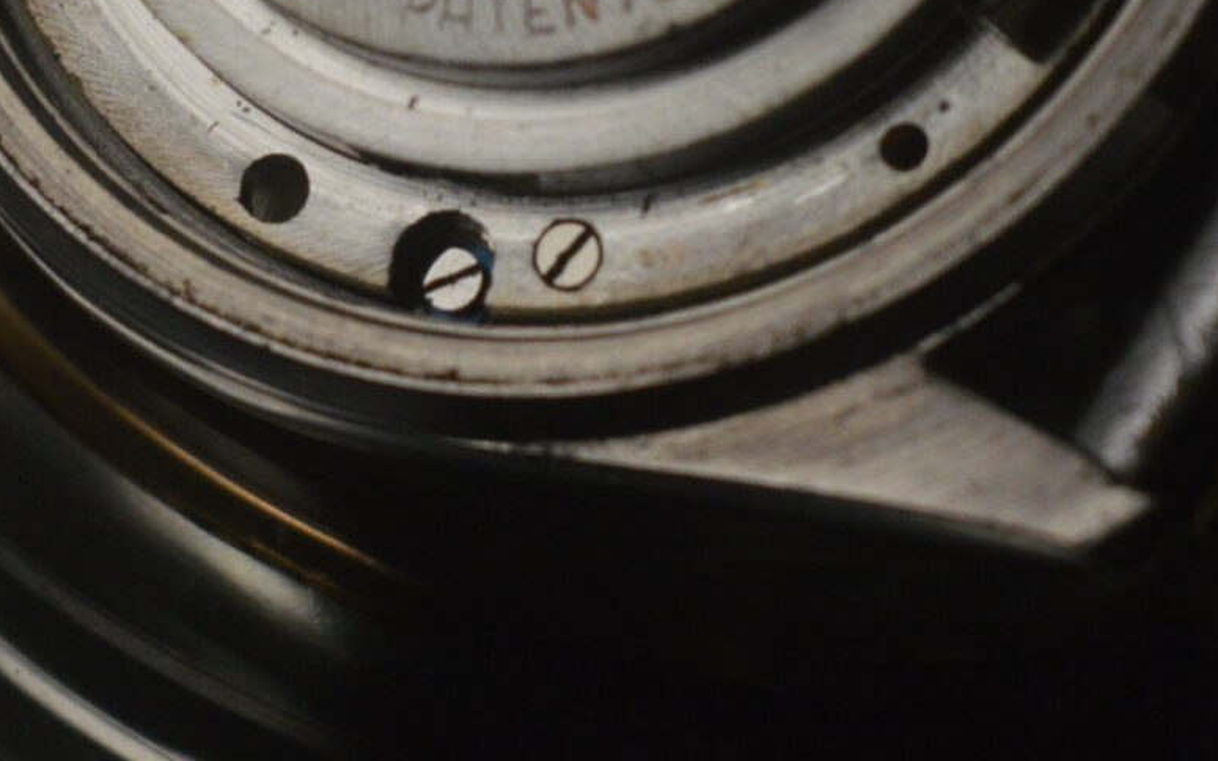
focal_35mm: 278
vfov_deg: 4.7
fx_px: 9216
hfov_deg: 7.6
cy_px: -404
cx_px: 522
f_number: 11
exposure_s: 1/500
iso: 800
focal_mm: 55
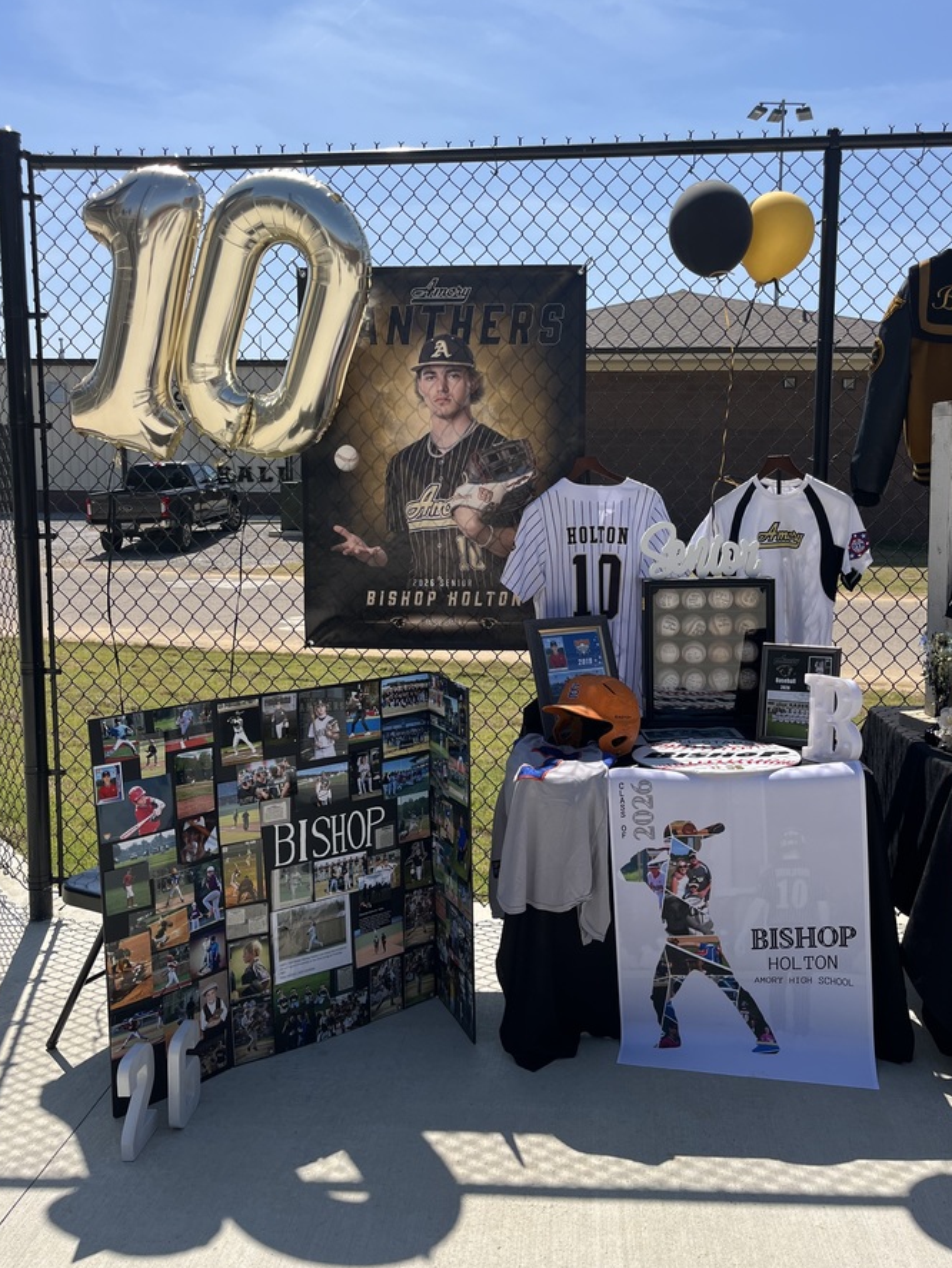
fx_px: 1099
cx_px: 505
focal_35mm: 30
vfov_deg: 59.9
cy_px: 600
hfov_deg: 46.8
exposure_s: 1/4310
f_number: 1.6
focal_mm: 5.1
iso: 50
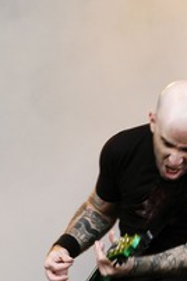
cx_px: 182
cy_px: 236
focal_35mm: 293
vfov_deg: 7.0
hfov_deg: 4.7
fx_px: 2283
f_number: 5.6
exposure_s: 1/125
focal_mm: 98
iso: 400
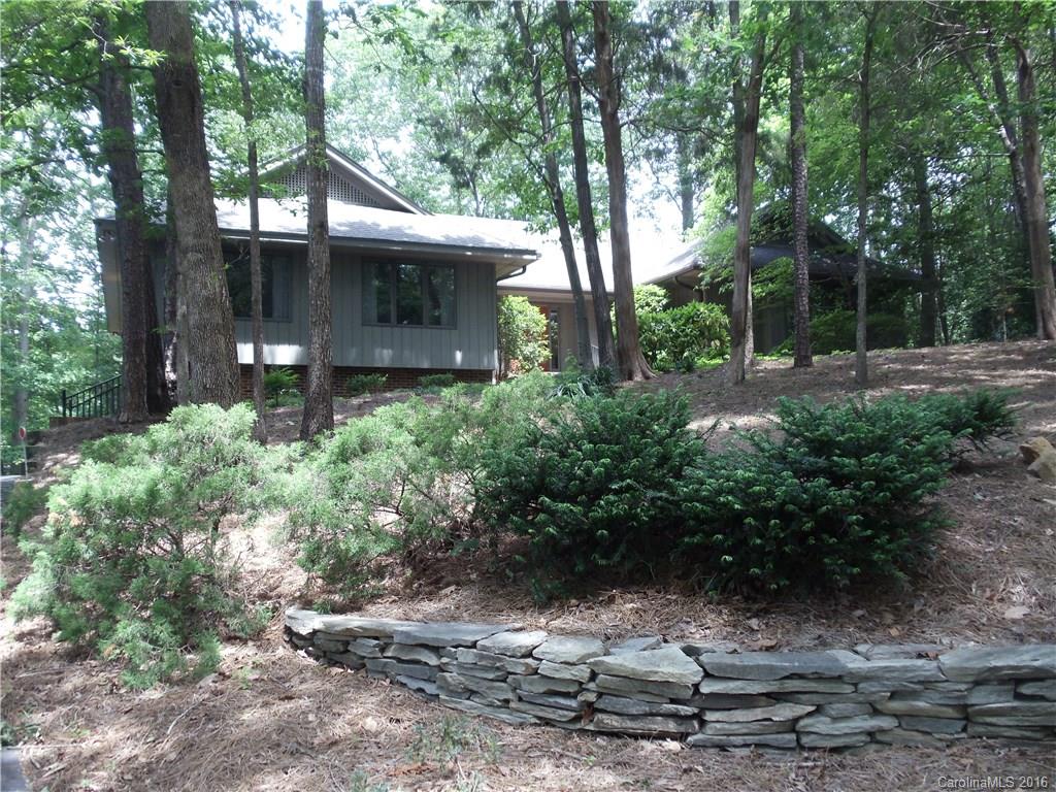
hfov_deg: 42.9
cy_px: 396
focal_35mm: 44
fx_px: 1342
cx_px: 528
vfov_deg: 32.9
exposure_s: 1/125
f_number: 3.5
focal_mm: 6
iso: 200
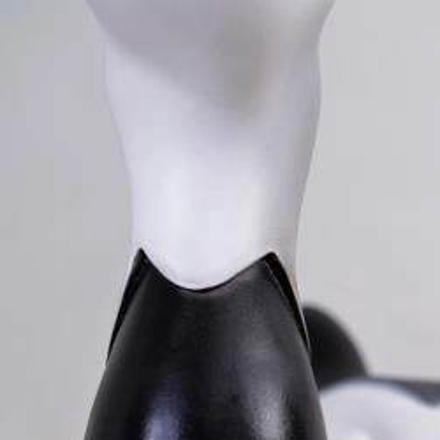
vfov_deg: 16.4
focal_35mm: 98
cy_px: 637
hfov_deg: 17.3
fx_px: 1409
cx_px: 442
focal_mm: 32
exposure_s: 1/100
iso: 80
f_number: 4.5
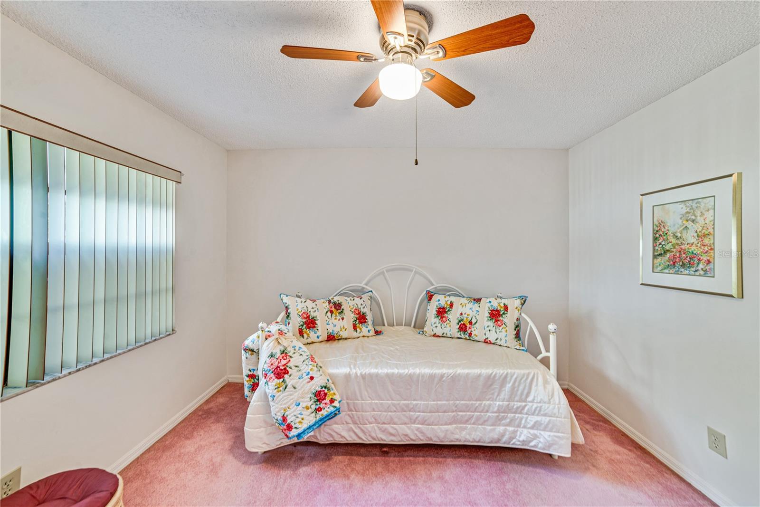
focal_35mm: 14
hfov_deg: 104.2
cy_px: 254
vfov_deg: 81.2
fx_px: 296
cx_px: 380
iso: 160
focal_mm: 14
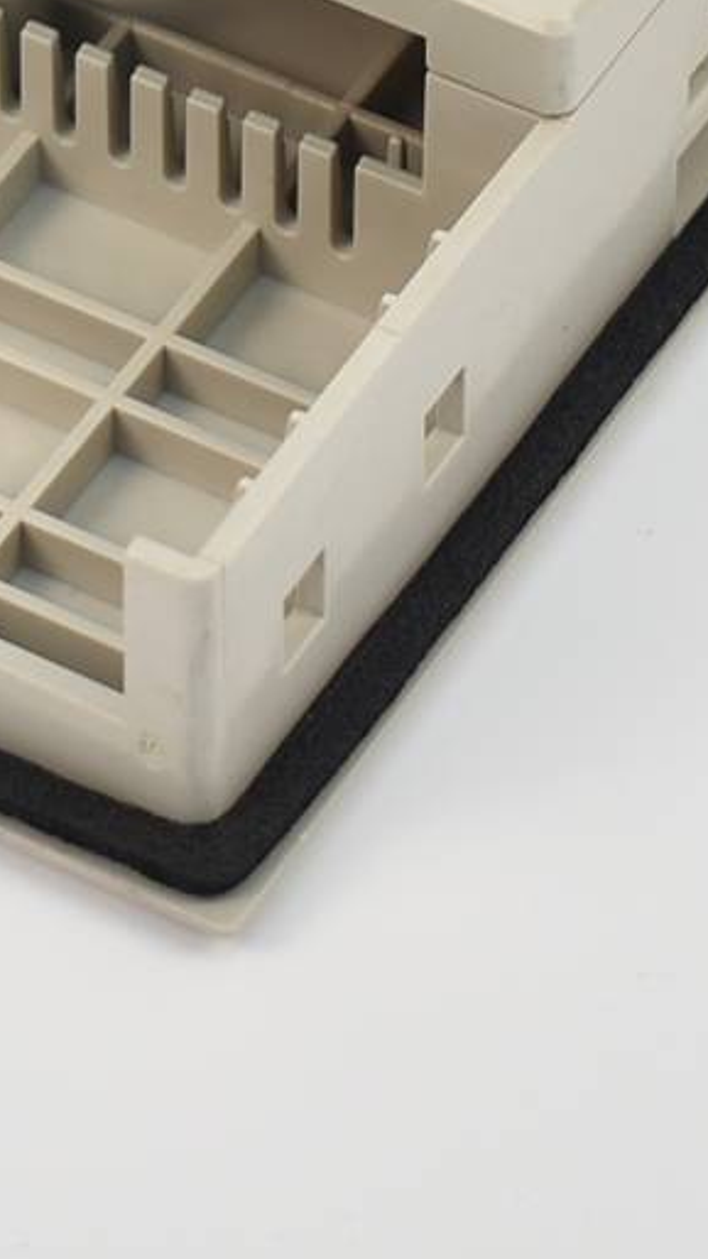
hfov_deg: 5.1
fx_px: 7946
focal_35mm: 238
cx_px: 49
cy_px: -257
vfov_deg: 9.0
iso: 180
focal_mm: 36
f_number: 4.8
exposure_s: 1/60
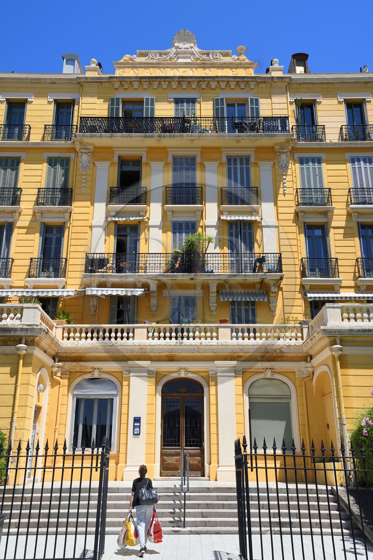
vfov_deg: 55.8
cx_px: 186
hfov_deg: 38.8
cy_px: 280
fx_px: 529
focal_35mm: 34
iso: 200
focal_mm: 34
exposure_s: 1/400
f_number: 11
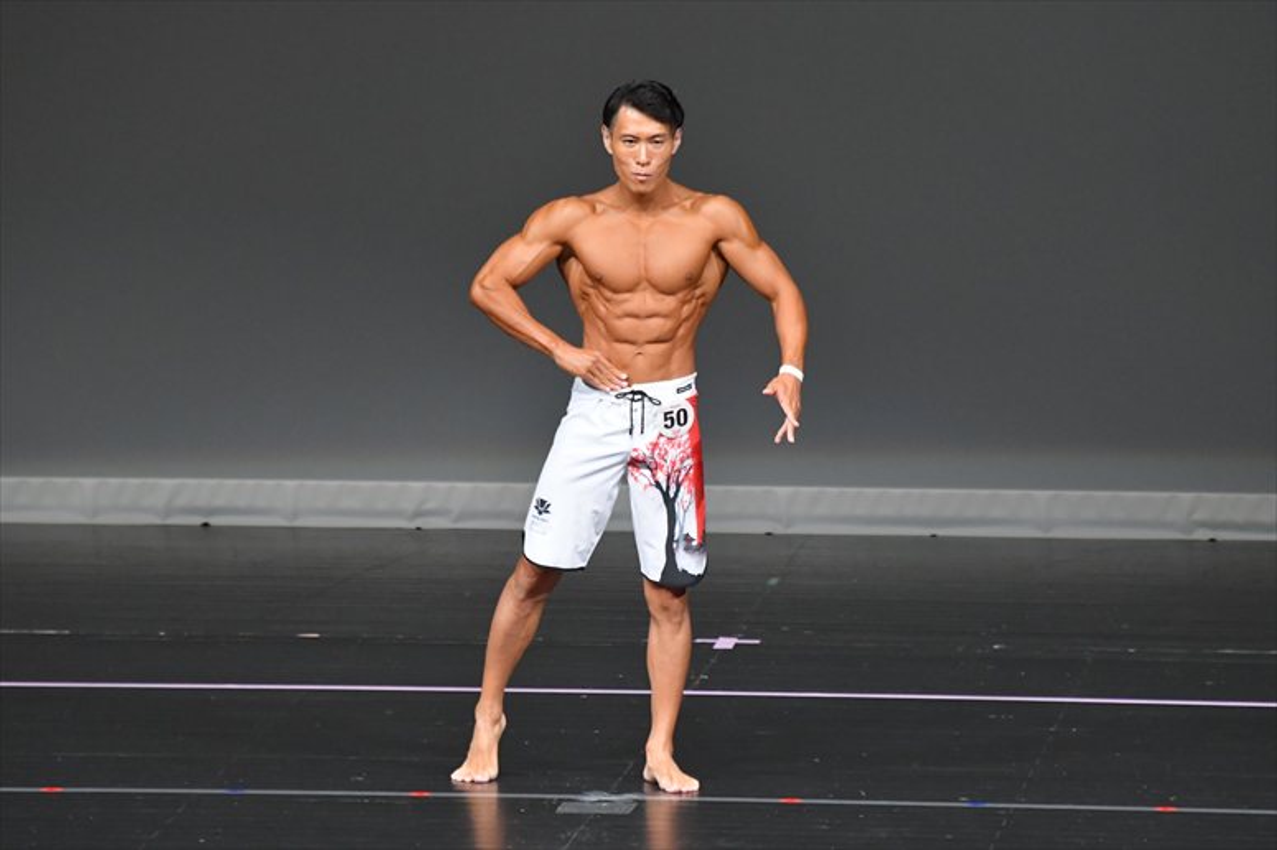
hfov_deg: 6.0
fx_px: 12232
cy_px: 425
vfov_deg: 4.0
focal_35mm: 345
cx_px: 638
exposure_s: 1/400
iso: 4000
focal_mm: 230
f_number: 5.6
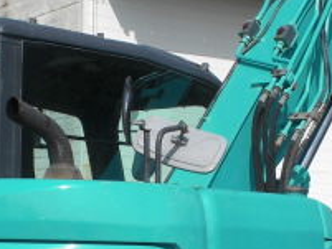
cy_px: 353
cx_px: 203
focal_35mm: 121
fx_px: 1161
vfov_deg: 11.8
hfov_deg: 16.3
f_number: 5.6
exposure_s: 1/640
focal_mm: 6.3
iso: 64
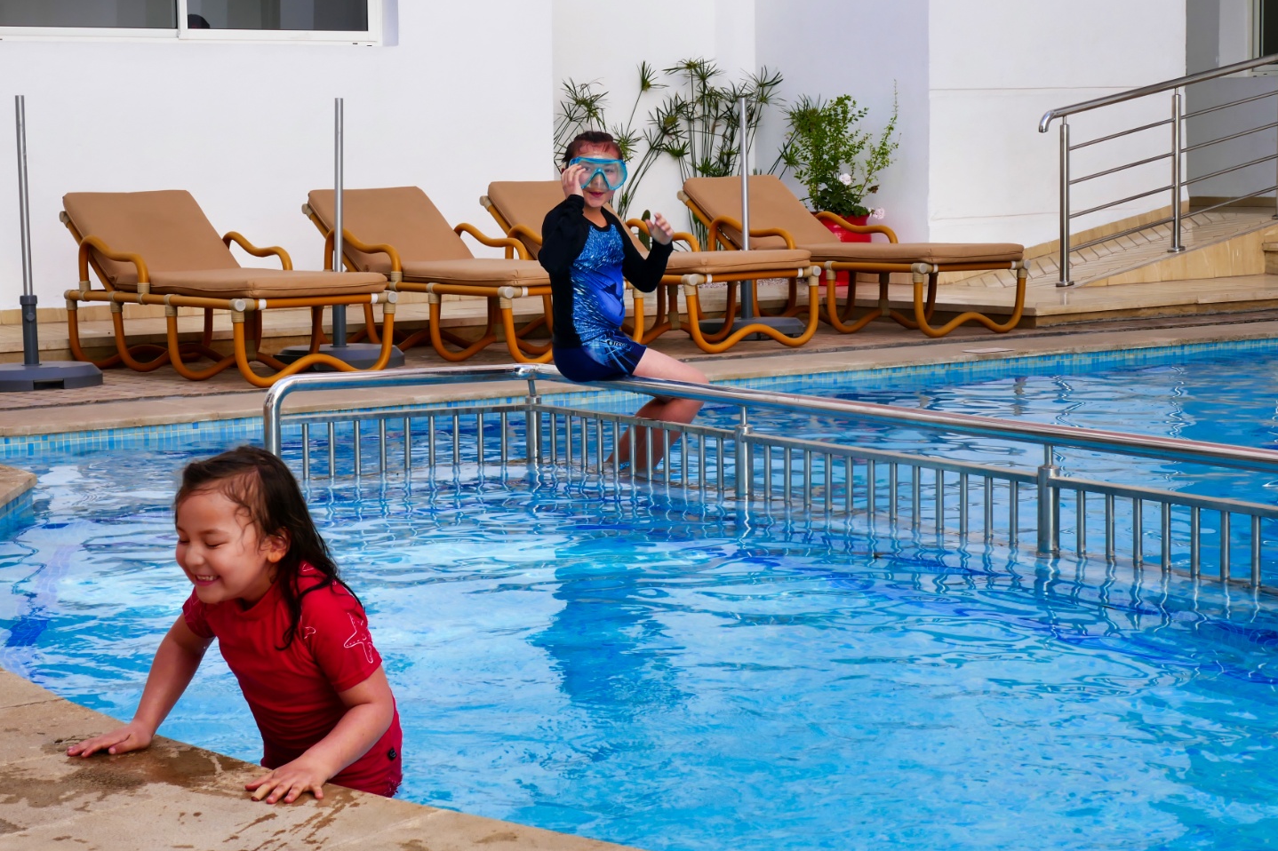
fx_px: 2449
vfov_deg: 19.7
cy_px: 457
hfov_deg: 29.2
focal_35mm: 69
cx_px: 576
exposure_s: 1/200
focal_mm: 22.6
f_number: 6.3
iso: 125
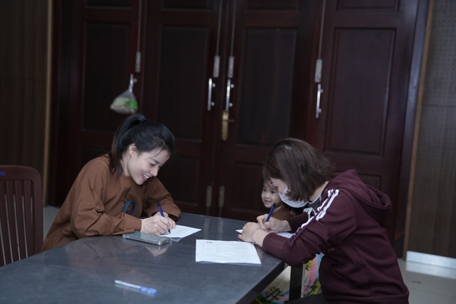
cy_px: 152
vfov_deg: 28.6
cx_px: 228
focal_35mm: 47
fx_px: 595
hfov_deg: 41.9
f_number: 2.5
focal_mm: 47
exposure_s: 1/125
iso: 500
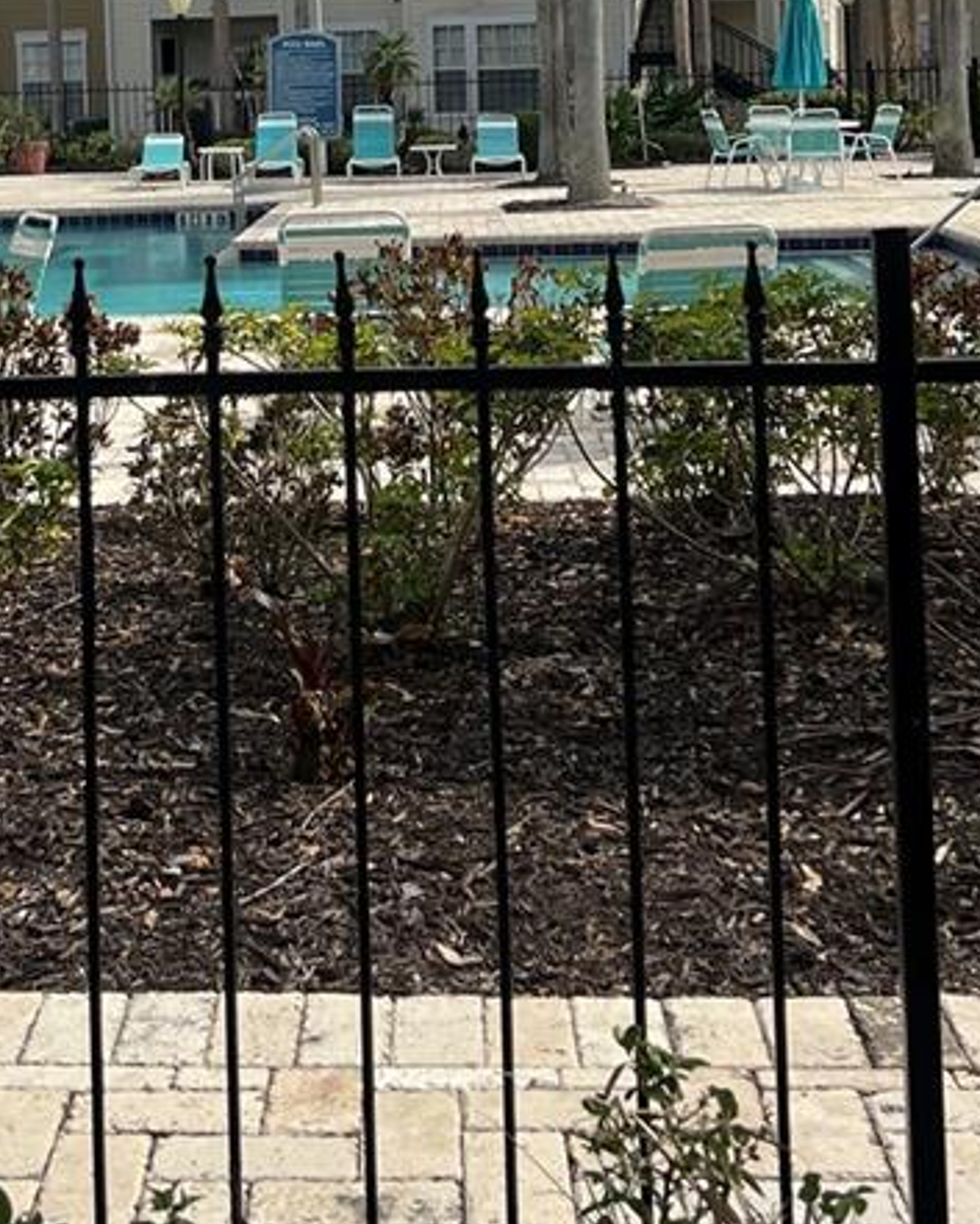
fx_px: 2501
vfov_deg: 26.3
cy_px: 47
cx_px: 250
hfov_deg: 22.0
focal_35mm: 69
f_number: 1.5
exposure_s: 1/6211
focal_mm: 5.7
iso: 50
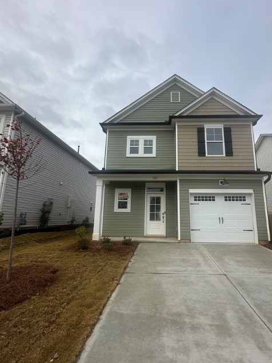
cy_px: 186
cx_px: 156
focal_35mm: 17
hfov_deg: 74.3
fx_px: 178
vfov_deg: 91.0
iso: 40
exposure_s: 1/1261
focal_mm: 2.22
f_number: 2.2
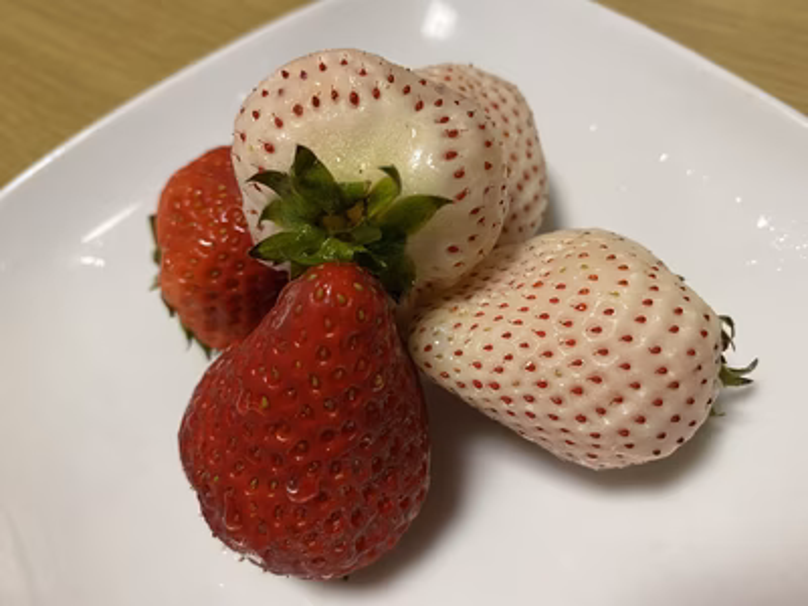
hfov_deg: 67.3
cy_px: 303
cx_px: 404
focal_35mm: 26
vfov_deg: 53.1
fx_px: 607
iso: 160
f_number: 1.8
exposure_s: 1/60
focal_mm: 4.25
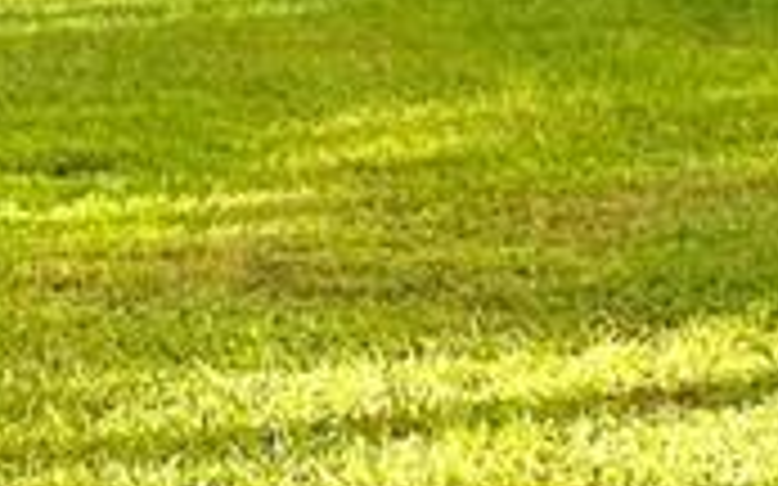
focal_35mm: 191
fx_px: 4048
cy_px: -562
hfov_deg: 9.8
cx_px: -1039
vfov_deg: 6.6
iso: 32
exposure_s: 1/1866
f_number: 1.8
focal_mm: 4.25
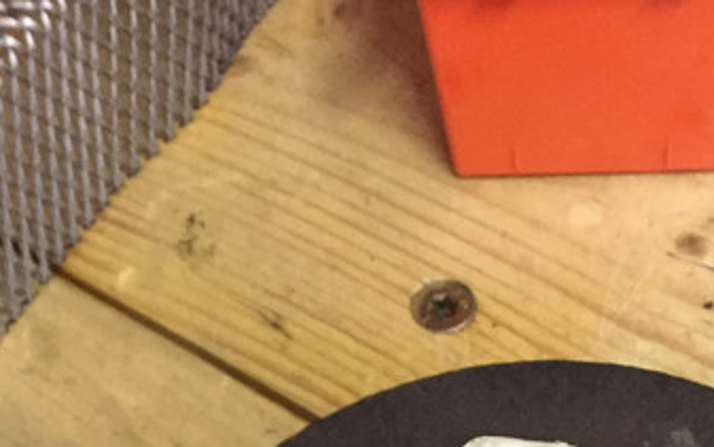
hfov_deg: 27.9
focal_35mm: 73
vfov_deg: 15.6
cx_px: 523
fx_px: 1421
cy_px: 777
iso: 250
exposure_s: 1/25
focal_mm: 4.15
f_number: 2.2
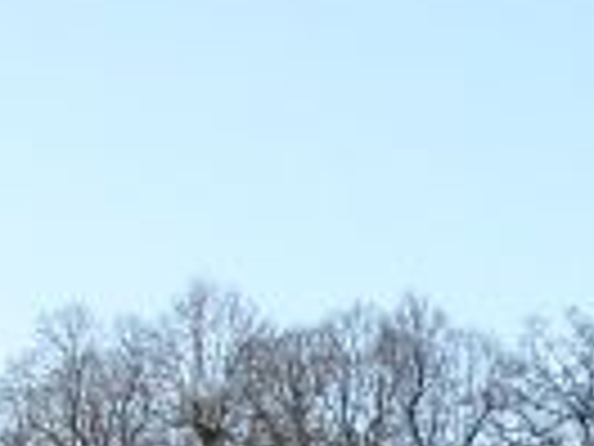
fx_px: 3535
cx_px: 824
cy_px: 851
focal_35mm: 206
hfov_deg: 9.4
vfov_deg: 7.0
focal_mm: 7.13
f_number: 4
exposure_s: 1/147
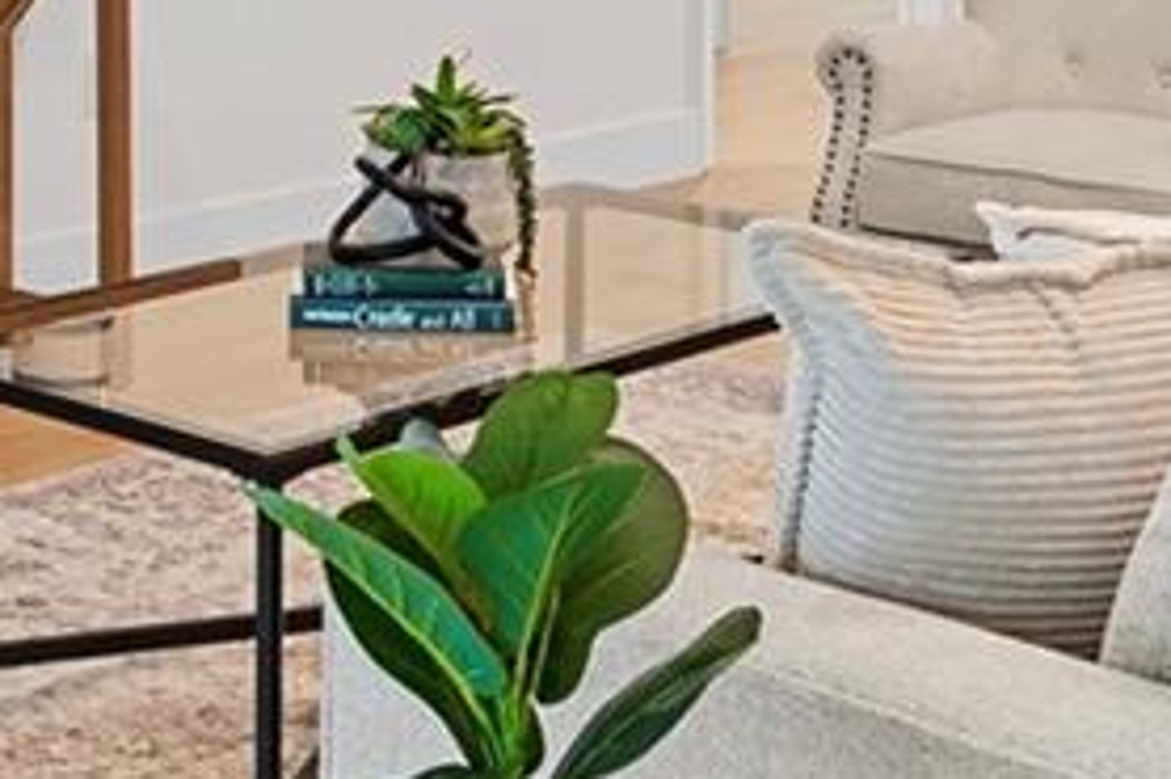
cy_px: -463
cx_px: 236
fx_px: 2991
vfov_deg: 13.8
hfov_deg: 21.9
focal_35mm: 92
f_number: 10
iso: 100
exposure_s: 1.3
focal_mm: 16
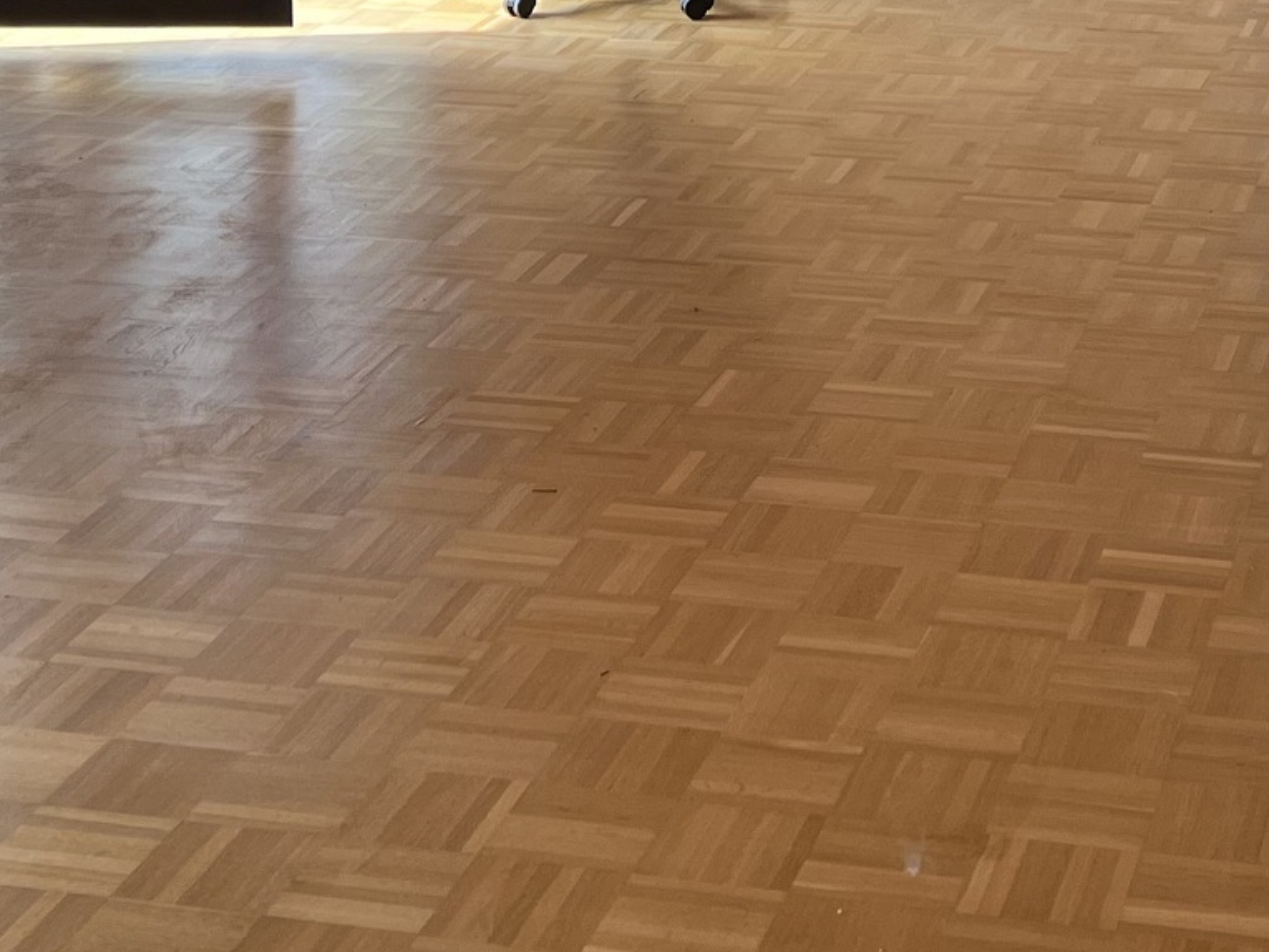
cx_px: 796
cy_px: -476
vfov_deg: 15.6
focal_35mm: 87
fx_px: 3190
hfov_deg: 22.4
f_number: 1.5
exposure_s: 1/383
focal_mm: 5.7
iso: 50
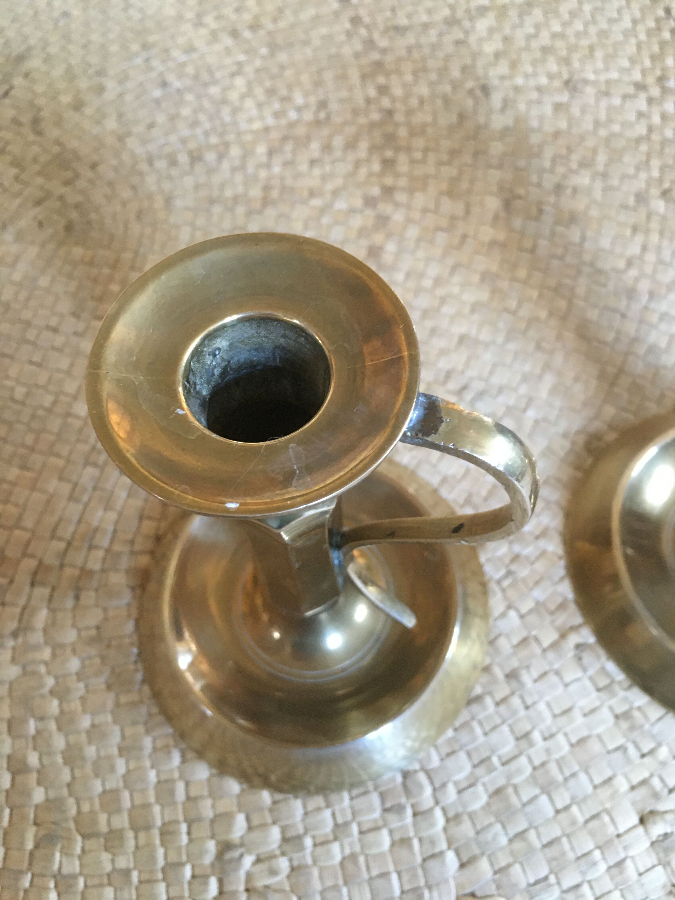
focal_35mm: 29
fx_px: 754
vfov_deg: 61.7
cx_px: 338
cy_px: 450
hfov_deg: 48.2
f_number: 2.2
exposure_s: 1/17
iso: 200
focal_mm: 4.15
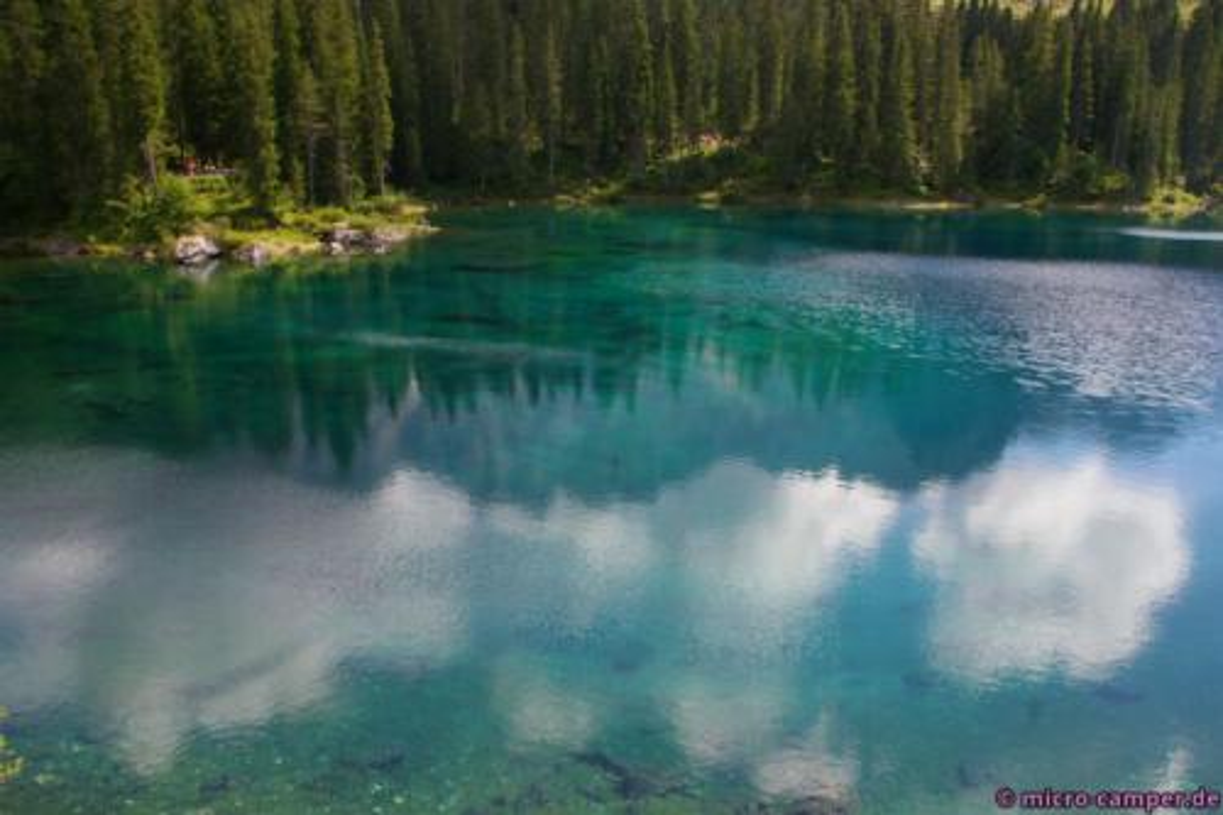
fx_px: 917
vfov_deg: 47.9
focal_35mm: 27
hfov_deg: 67.4
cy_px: 408
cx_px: 612
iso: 200
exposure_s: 1/125
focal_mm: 18
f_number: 8
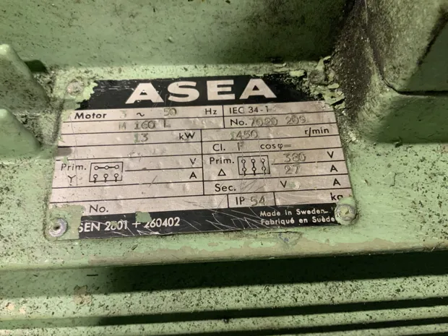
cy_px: 168
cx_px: 224
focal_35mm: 29
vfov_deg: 48.2
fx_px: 375
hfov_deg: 61.7
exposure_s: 1/50
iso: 200
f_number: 1.8
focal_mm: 3
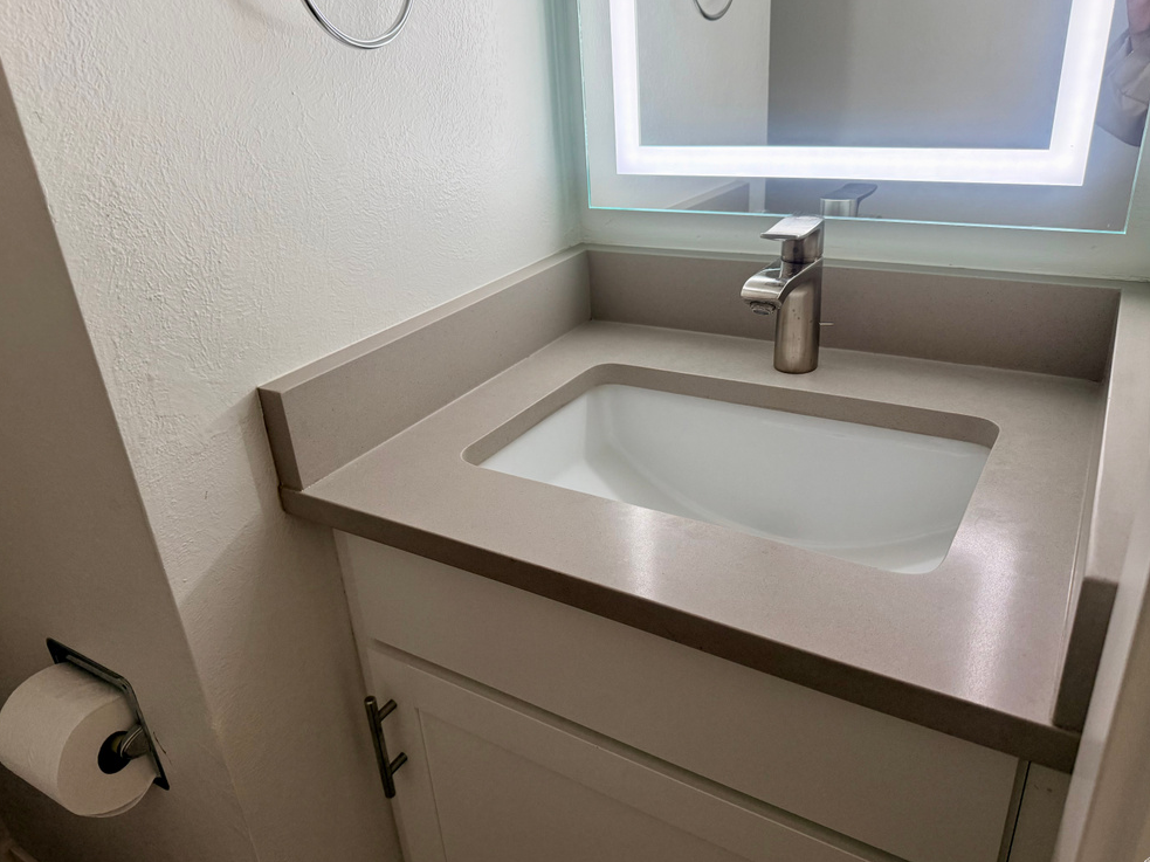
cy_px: 425
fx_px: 830
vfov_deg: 54.9
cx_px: 564
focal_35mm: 25
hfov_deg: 69.4
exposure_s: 1/229
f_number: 1.78
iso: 200
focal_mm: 6.76
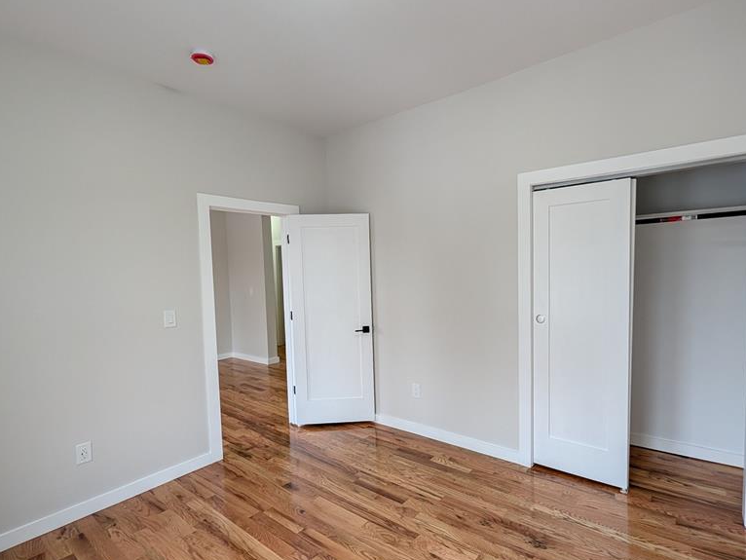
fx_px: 345
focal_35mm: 16
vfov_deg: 78.1
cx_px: 397
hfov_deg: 94.3
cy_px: 291
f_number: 1.7
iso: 127
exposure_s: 1/120
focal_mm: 2.02
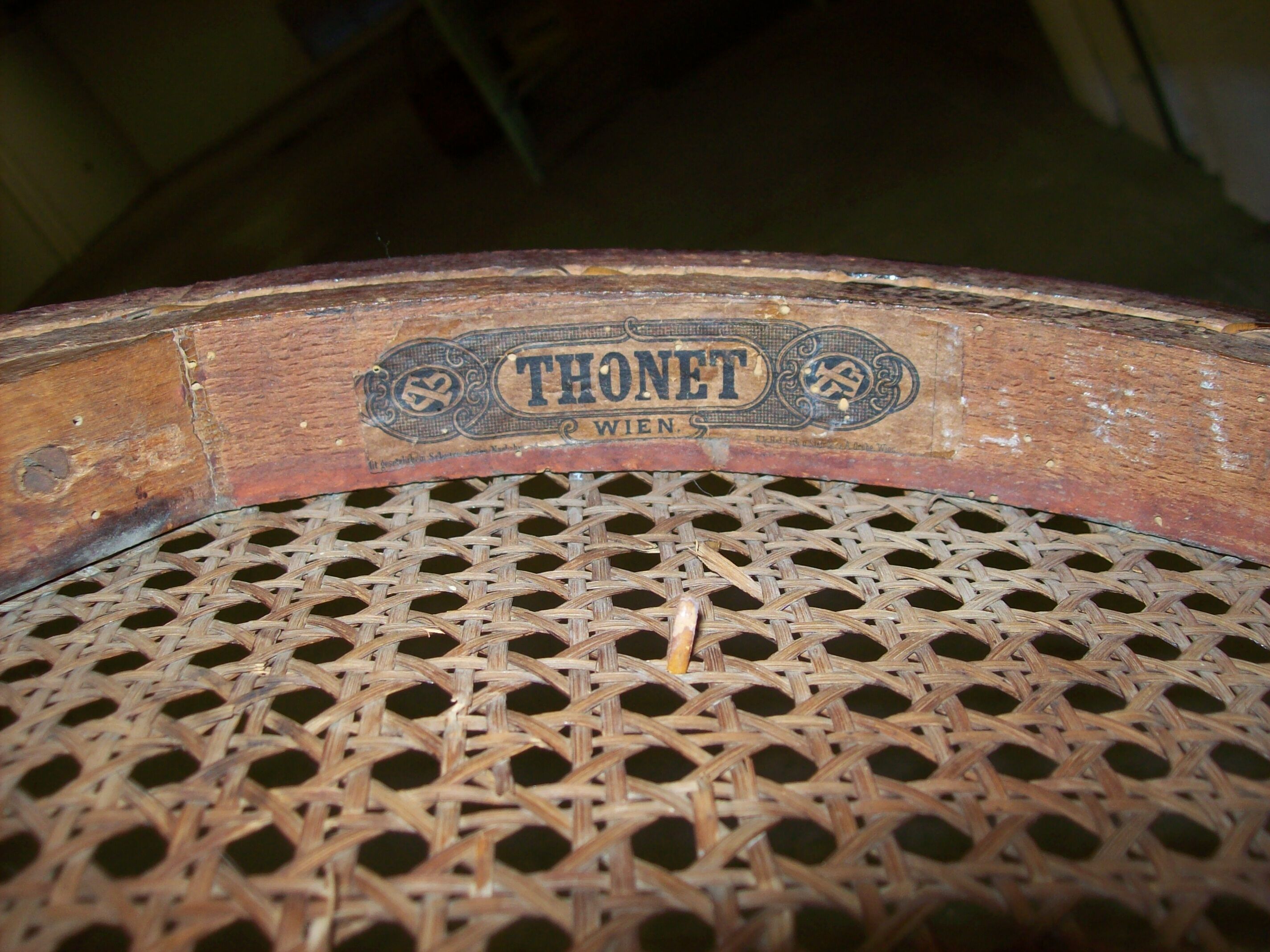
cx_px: 635
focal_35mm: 36
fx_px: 1320
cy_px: 476
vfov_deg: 39.6
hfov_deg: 51.4
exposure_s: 1/64
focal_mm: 6
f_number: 2.7
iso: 80
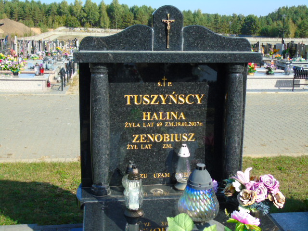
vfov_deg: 31.5
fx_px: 409
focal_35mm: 46
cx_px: 154
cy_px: 116
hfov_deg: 41.2
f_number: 4.1
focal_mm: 8.2
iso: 80
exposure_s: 1/320
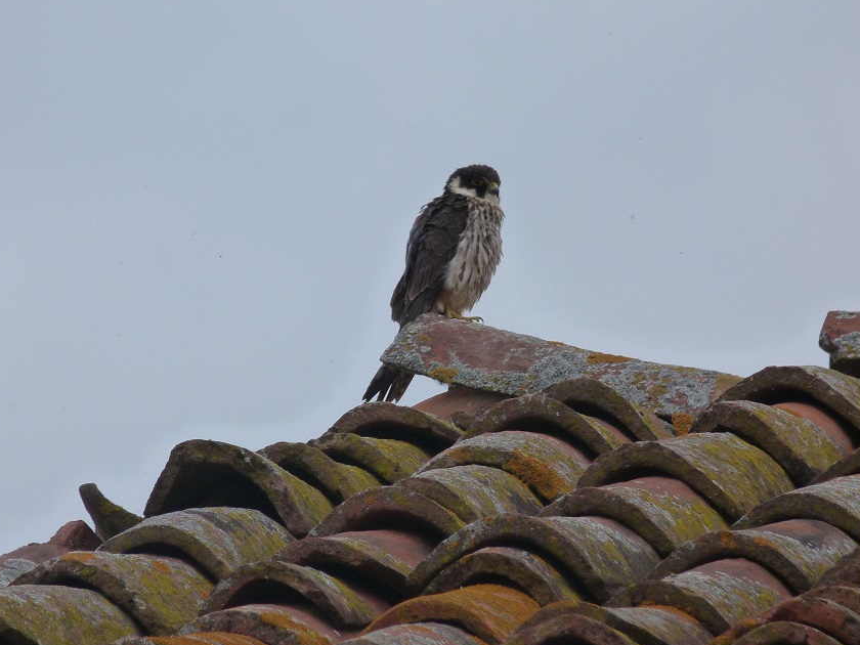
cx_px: 405
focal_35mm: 771
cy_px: 256
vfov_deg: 1.9
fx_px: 19155
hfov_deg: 2.6
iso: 125
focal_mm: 108
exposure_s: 1/200
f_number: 5.2
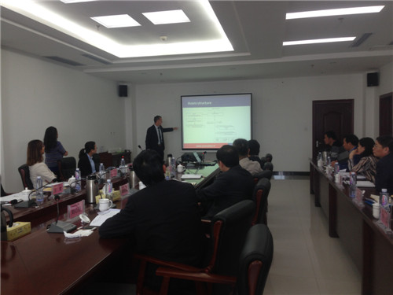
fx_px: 375
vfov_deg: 42.9
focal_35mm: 33
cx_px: 196
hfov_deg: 55.4
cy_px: 148
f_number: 2.4
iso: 50
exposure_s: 1/24
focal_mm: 4.12
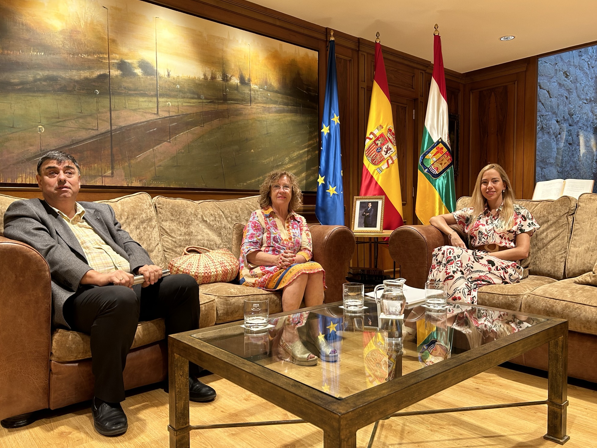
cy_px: 228
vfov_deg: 51.4
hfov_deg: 65.3
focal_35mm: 27
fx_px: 466
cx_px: 307
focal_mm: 5.7
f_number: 1.5
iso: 100
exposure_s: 1/50
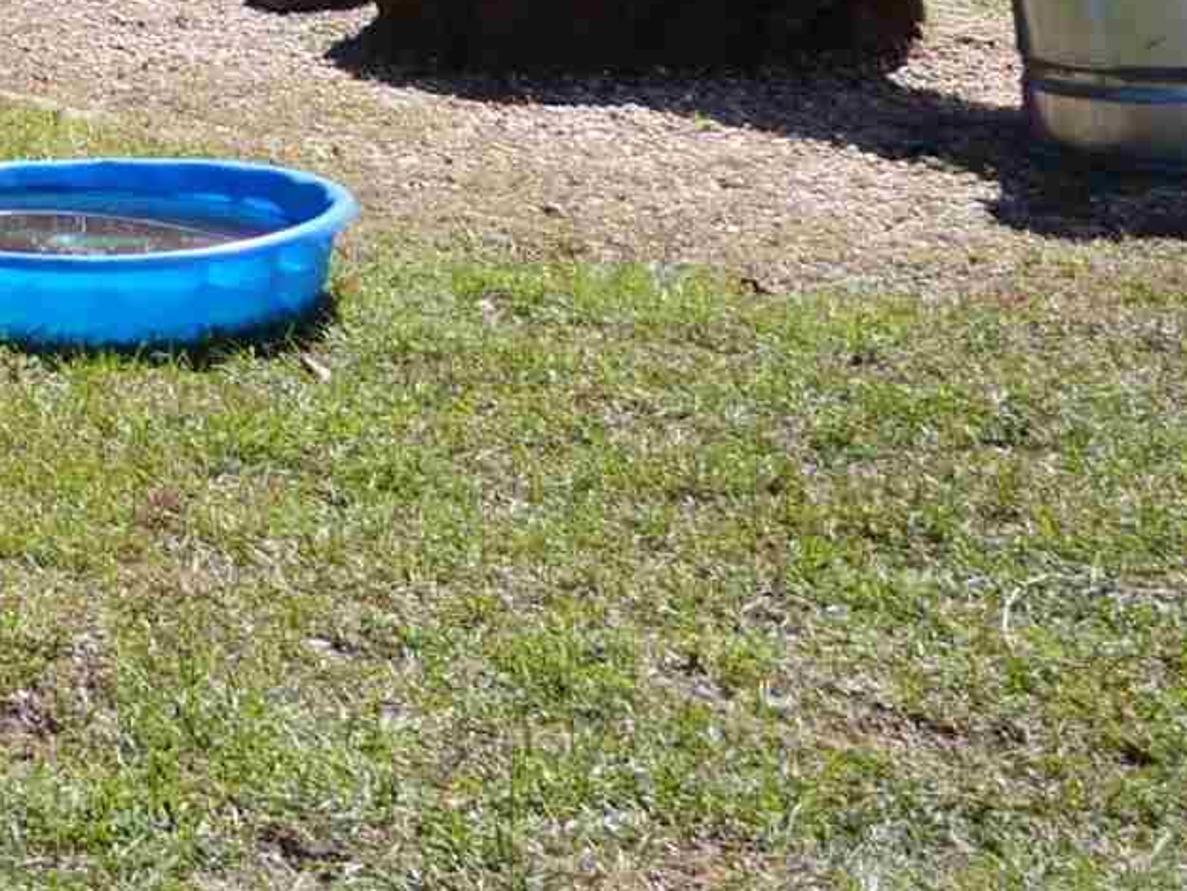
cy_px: -1136
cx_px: -1098
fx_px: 4047
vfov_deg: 10.9
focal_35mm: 118
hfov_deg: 14.3
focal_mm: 12
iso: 200
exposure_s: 1/1300
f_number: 3.5
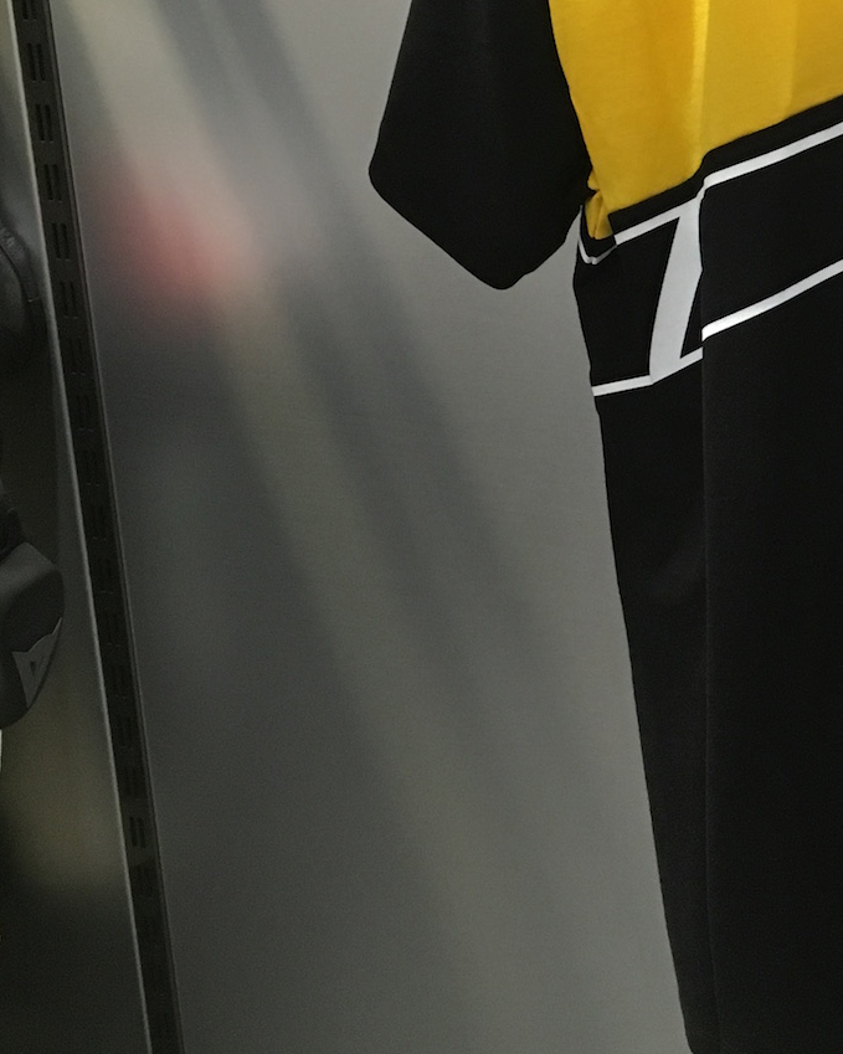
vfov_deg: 31.1
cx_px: 965
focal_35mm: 60
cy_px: 312
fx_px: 1872
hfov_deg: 23.5
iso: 160
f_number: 2.2
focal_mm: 4.15
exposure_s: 1/30
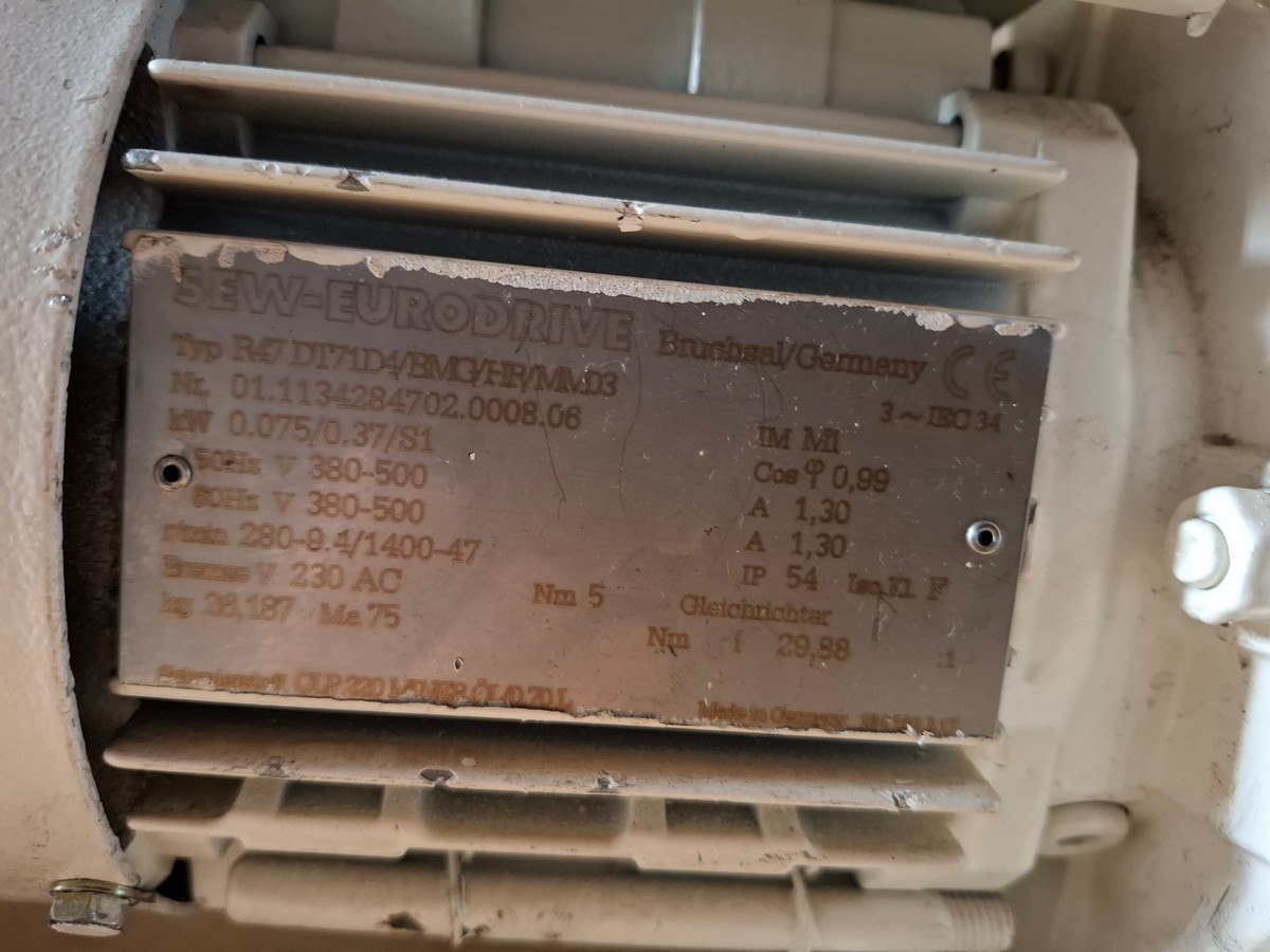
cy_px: 476
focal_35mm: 23
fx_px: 844
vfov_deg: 58.9
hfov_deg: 73.9
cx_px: 635
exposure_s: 1/25
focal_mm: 5.54
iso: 500
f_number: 1.8
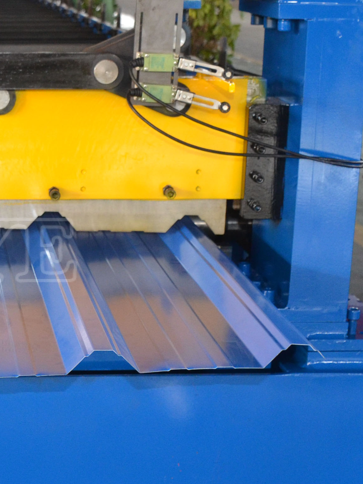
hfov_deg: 17.0
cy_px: 287
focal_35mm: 83
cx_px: -74
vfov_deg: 23.5
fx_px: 1160
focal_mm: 18
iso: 800
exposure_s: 1/60
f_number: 3.5
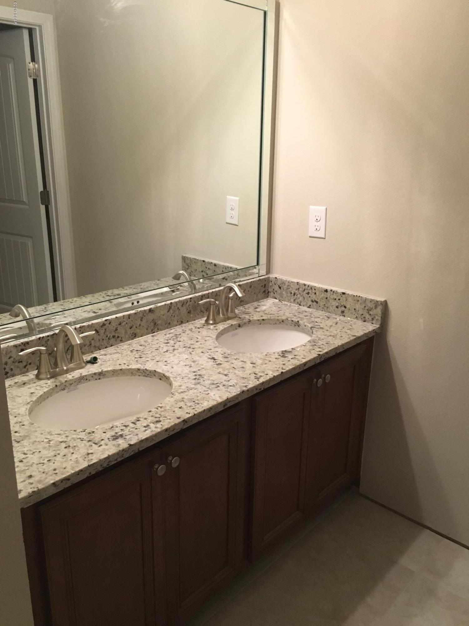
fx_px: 524
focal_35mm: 29
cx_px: 234
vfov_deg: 61.7
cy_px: 313
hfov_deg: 48.2
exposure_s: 1/30
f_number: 2.2
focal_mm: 4.15
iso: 200
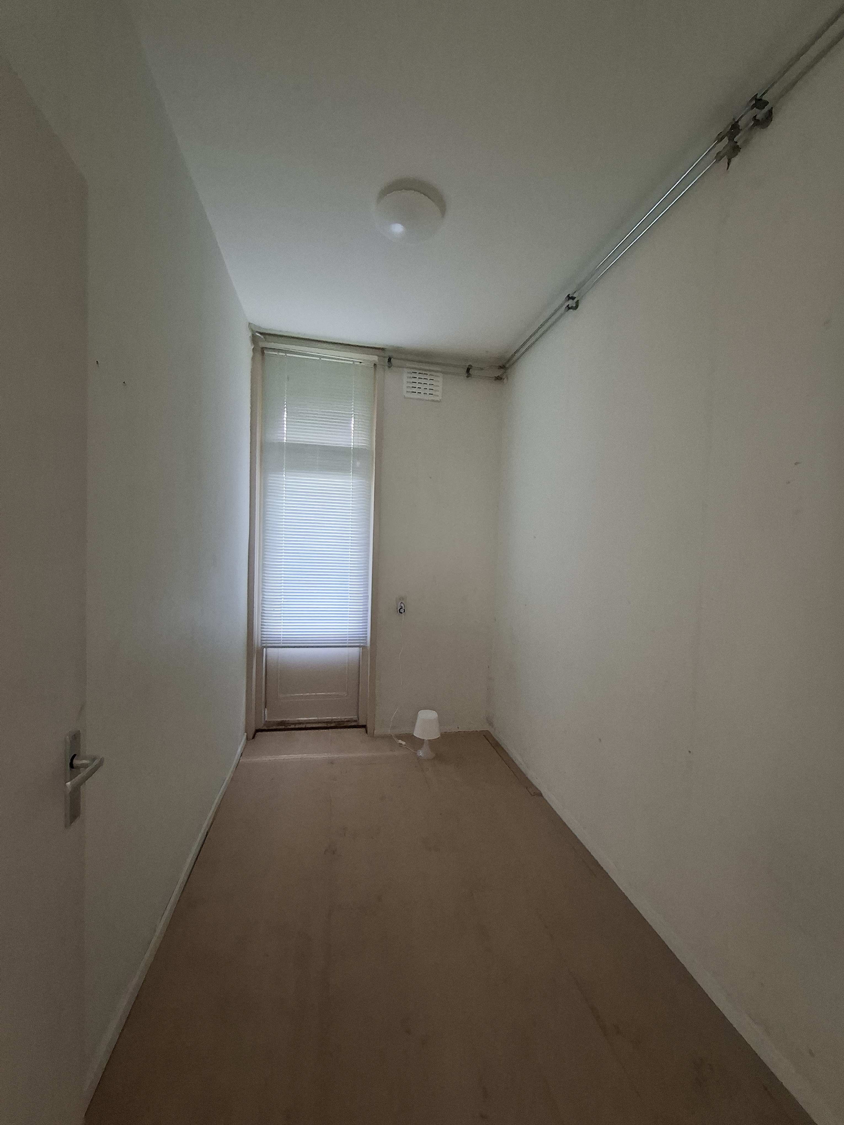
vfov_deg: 106.2
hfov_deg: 89.9
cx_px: 422
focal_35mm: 13
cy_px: 562
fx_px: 423
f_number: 2.2
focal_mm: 1.74
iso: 320
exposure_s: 1/24
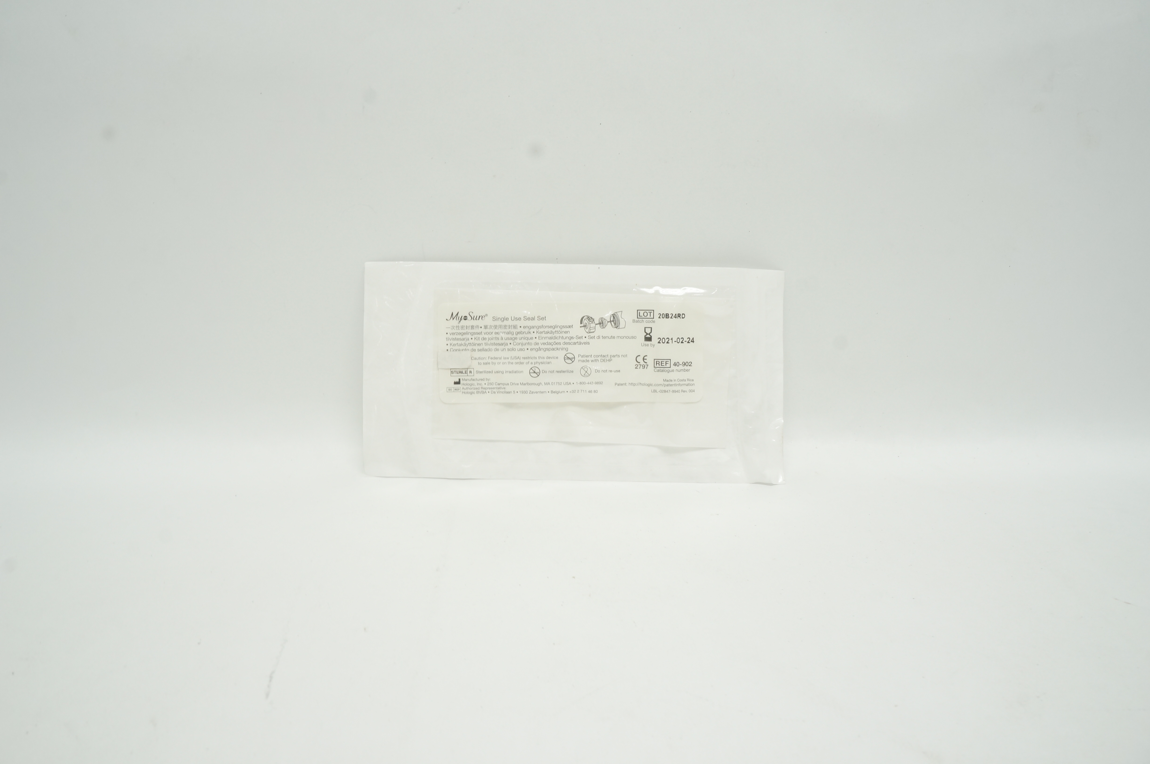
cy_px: 382
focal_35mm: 27
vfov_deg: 47.8
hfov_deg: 67.4
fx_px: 862
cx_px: 575
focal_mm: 18
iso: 400
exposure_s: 1/20
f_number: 11
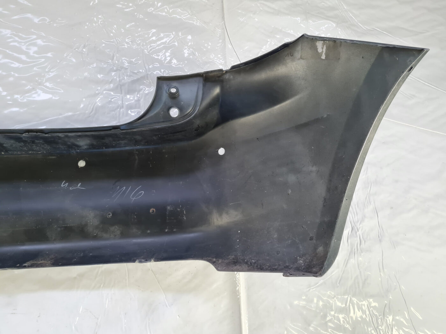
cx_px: 223
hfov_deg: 67.3
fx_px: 335
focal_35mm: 26
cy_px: 167
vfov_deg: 53.1
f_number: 1.8
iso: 200
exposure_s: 1/100
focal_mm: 5.4
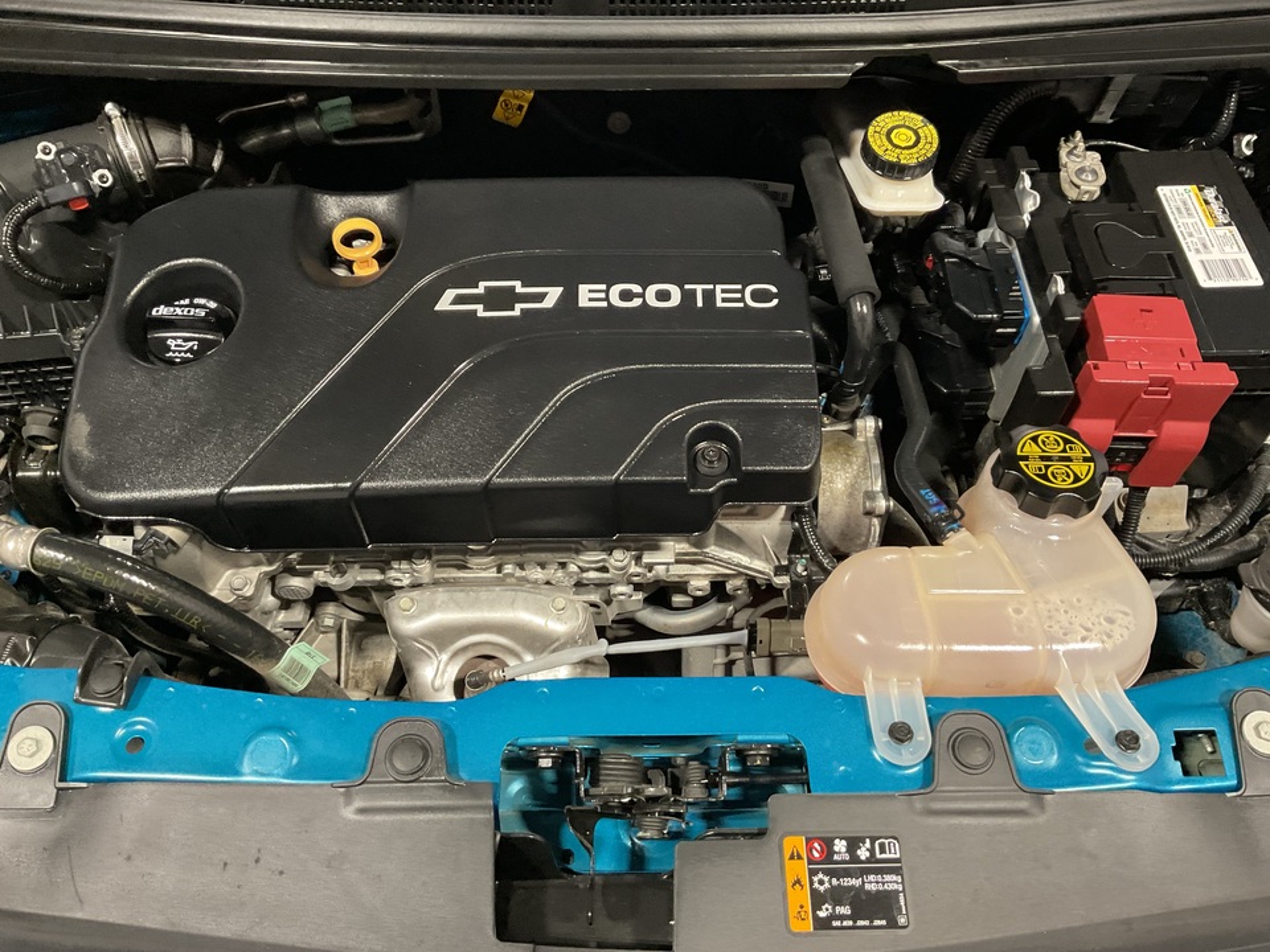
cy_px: 476
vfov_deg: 48.2
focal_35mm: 29
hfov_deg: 61.7
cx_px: 635
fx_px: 1064
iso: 250
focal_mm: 3
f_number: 1.8
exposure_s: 1/60
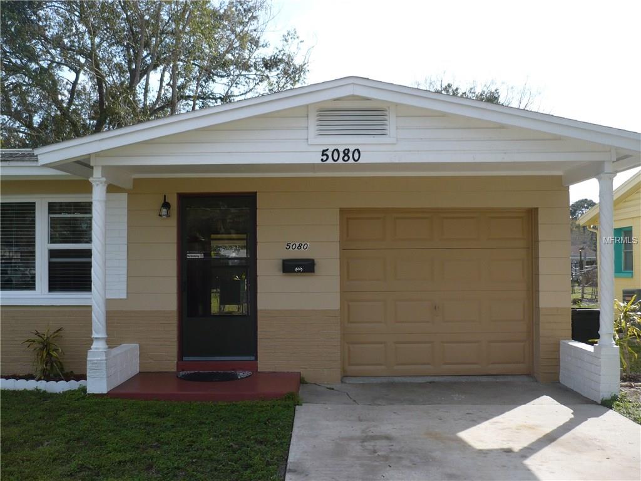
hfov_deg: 52.6
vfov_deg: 40.7
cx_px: 320
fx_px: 648
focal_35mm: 35
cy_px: 240
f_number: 2.8
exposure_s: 1/800
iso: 100
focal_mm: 5.8
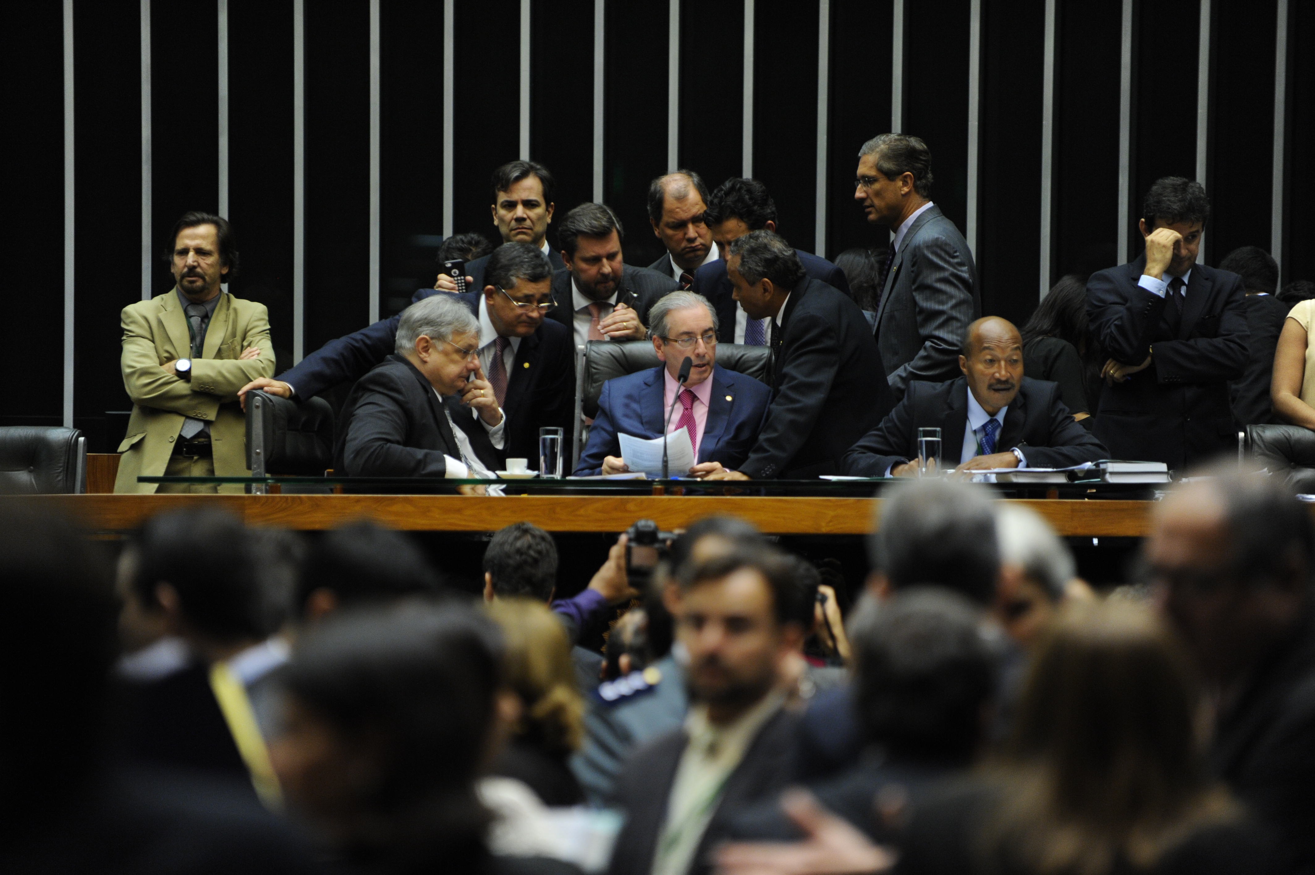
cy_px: 438
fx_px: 7301
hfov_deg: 10.3
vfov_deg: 6.9
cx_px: 658
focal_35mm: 200
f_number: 2.8
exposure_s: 1/80
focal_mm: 200
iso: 1600
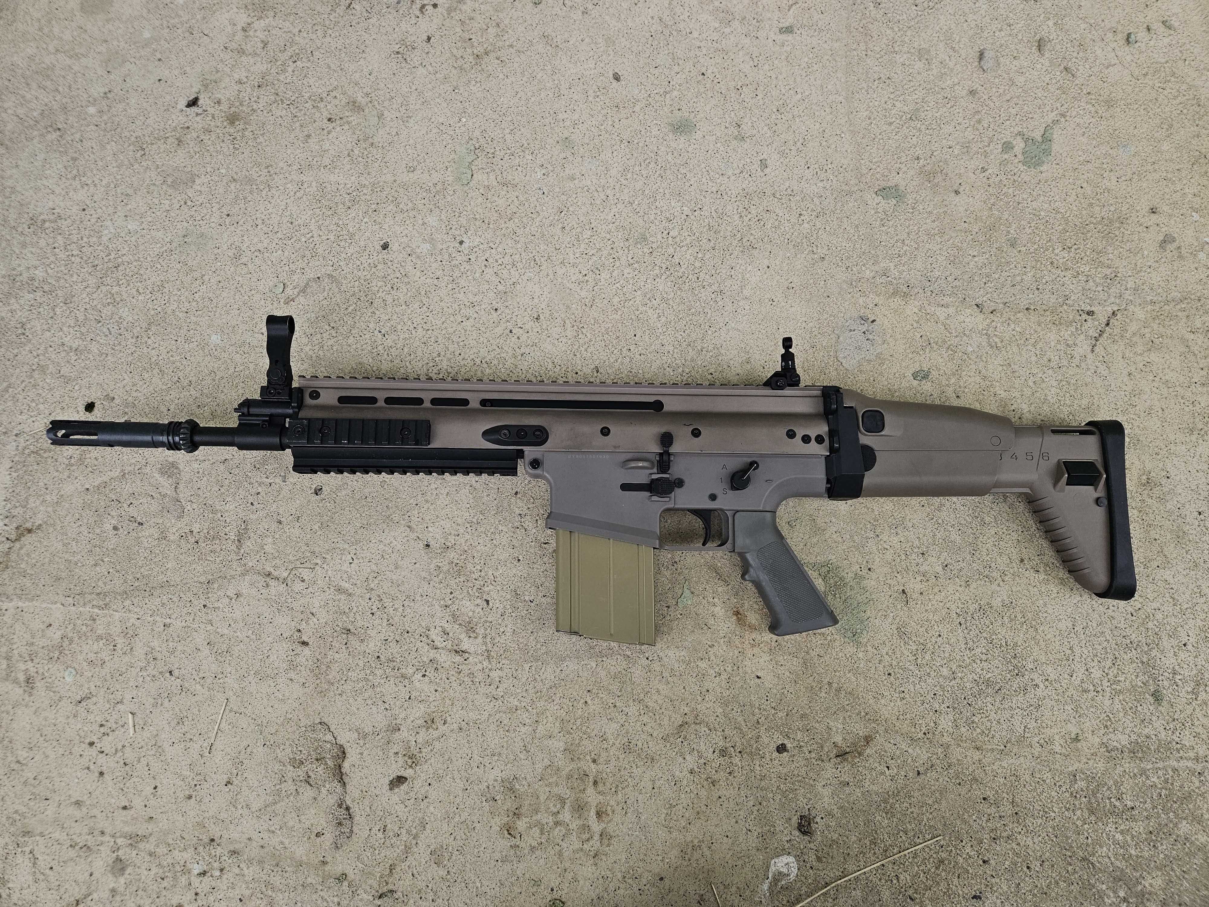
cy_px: 454
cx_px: 604
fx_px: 803
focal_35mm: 23
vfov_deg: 58.9
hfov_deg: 73.9
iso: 160
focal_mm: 5.4
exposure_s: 1/180
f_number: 1.8
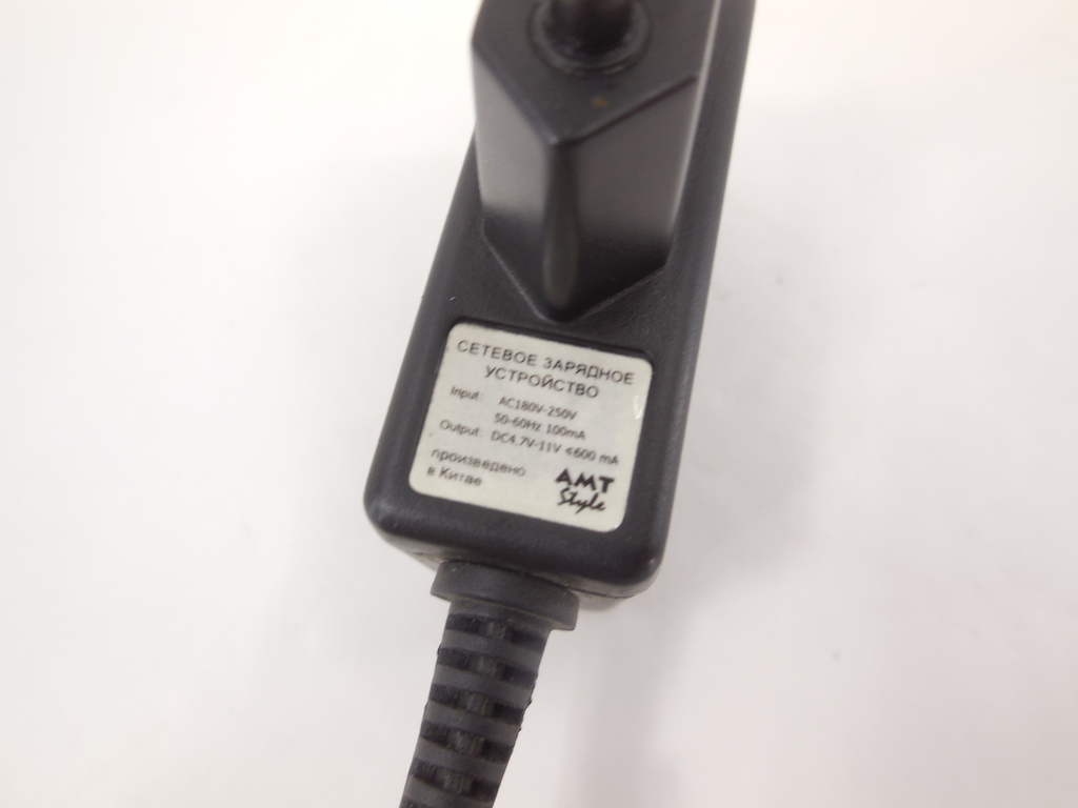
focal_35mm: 25
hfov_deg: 69.4
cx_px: 539
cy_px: 404
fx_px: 779
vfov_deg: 54.9
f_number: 3.1
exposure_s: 1/30
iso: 125
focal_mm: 4.5
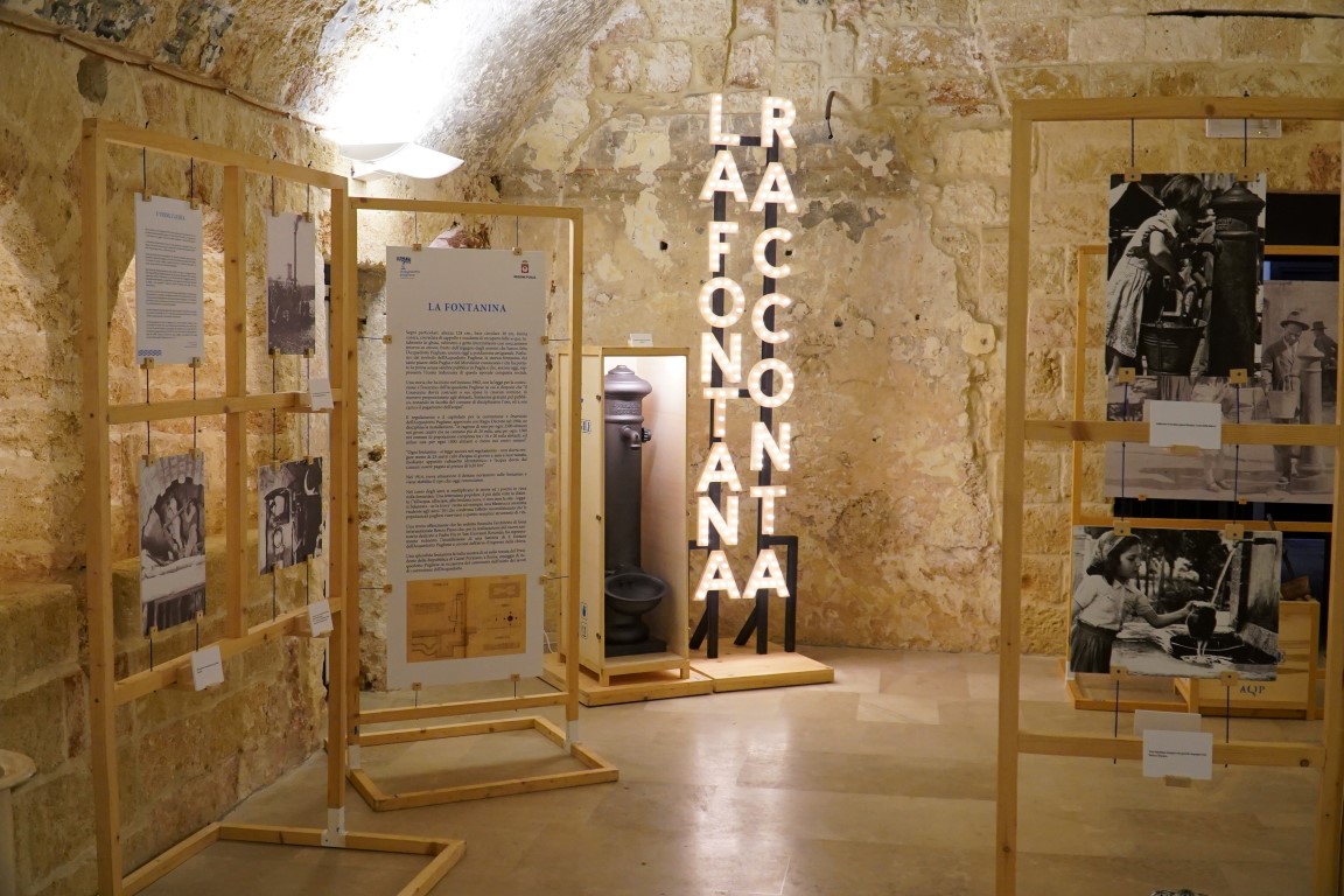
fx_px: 1269
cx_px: 672
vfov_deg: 38.9
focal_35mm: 34
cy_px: 448
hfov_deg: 55.8
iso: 3200
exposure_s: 1/200
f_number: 4
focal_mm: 23
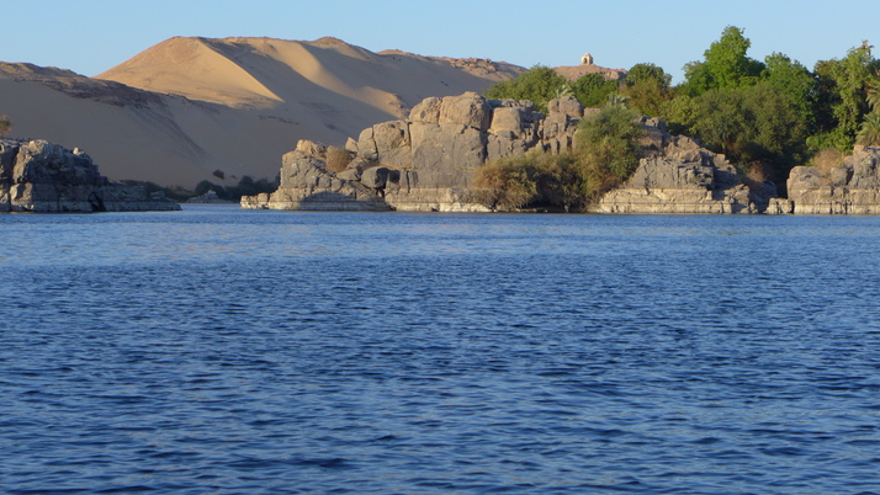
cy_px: 208
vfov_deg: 12.7
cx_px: 439
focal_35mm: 95
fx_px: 2217
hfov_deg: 22.4
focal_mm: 17.7
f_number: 2.8
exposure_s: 1/1000
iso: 80
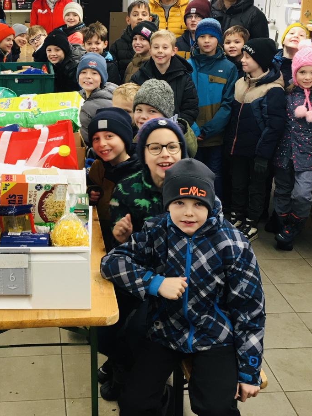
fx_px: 613
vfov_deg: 37.1
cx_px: 68
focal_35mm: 51
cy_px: 139
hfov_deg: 28.0
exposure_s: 1/17
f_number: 2.2
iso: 32
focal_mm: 4.15
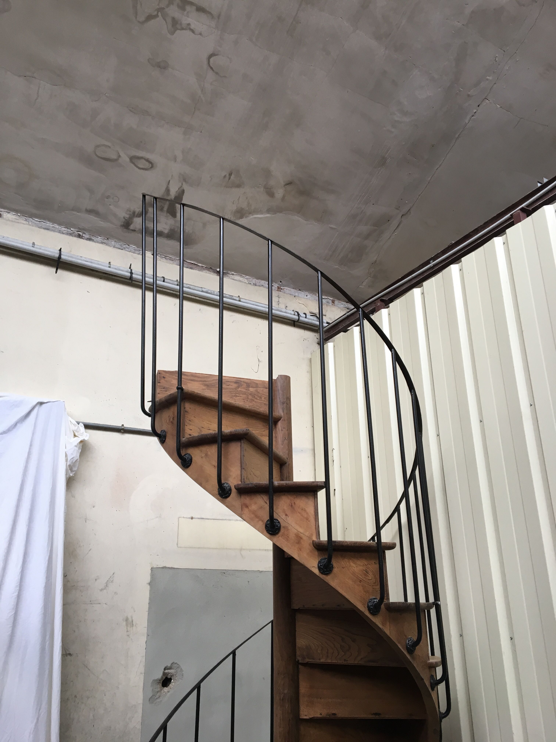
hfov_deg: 48.2
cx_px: 278
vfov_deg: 61.7
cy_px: 371
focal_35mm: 29
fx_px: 621
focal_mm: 4.15
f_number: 2.2
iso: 25
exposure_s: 1/33
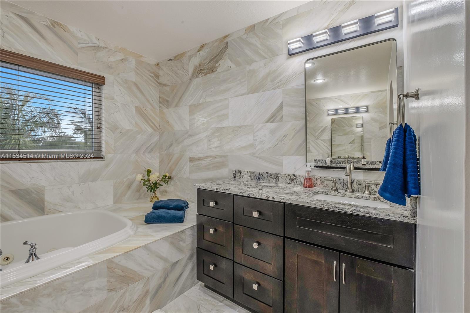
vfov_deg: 77.3
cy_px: 156
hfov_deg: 100.4
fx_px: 196
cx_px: 235
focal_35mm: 15
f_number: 8
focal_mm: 10
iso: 800
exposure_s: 1/60
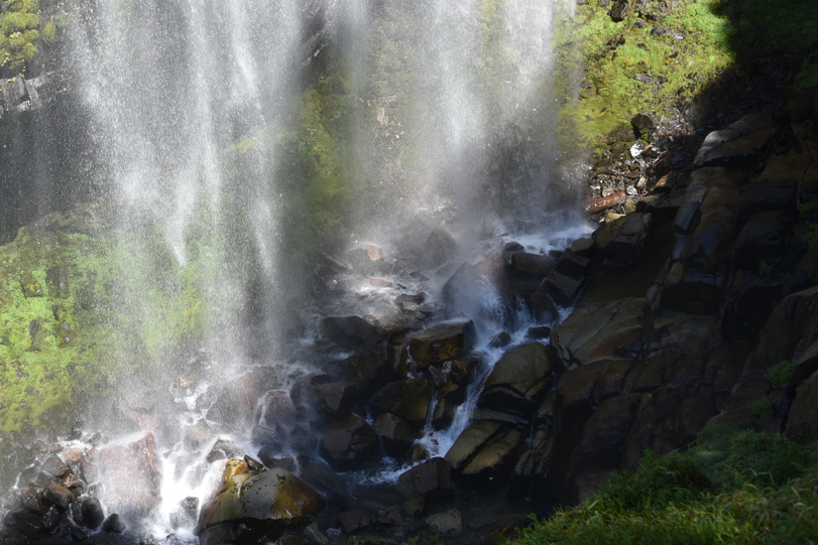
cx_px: 182
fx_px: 1613
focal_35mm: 71
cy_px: 124
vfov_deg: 19.0
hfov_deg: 27.9
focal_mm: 45
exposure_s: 1/200
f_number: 7.1
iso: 100
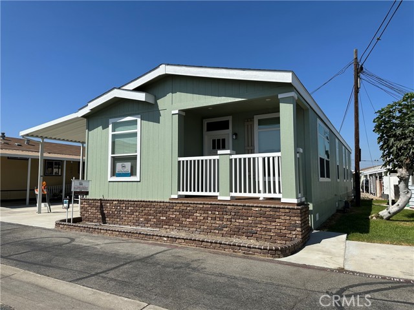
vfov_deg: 56.8
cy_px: 155
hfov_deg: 71.6
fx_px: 287
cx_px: 207
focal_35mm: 24
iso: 80
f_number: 1.78
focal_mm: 6.86
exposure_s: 1/7042
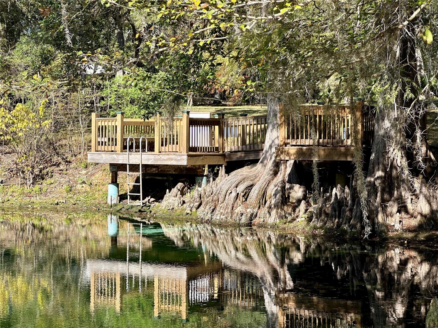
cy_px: 164
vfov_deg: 19.1
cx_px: 219
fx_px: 974
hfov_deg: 25.3
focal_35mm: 77
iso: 32
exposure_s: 1/206
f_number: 2.8
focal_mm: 9
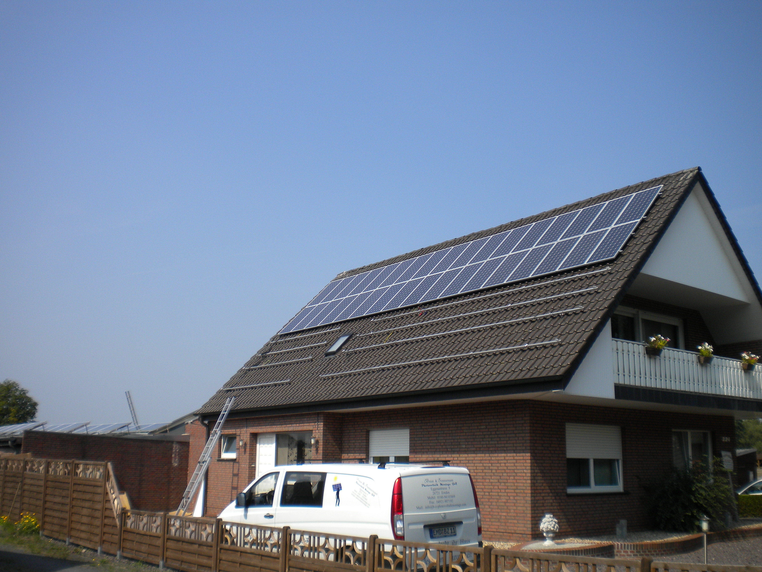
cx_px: 381
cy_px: 286
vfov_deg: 40.7
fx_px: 770
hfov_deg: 52.6
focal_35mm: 35
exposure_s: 1/722
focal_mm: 6.3
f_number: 4.6
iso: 80
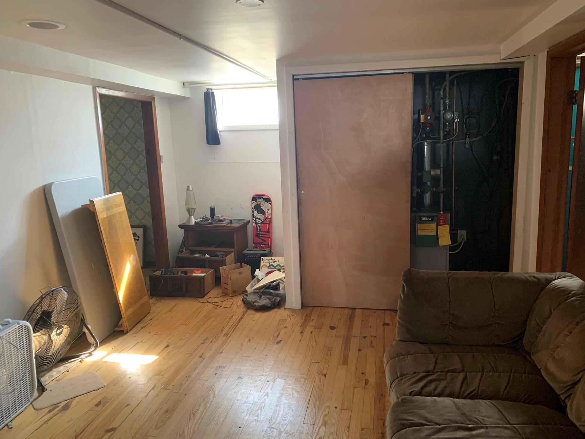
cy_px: 223
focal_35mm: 27
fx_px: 456
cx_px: 298
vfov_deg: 51.4
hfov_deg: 65.3
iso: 200
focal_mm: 4.25
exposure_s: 1/60
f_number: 1.8
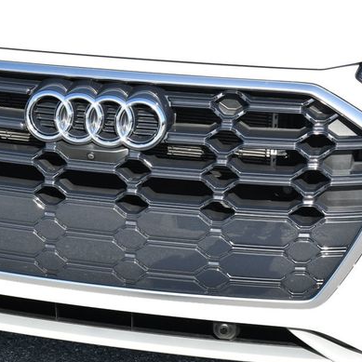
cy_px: 181
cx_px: 101
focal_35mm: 112
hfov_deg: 15.5
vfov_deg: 15.6
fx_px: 1325
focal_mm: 40
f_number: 8
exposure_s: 1/250
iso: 200
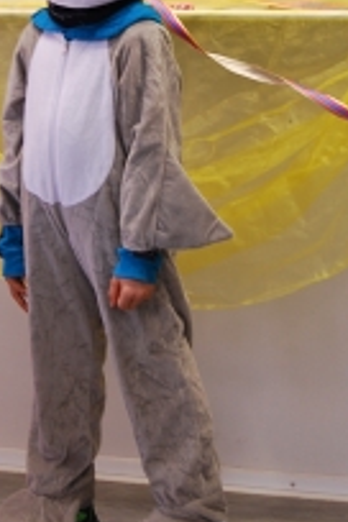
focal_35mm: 126
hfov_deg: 10.9
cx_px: 122
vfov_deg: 16.2
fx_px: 1827
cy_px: 118
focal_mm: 38
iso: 200
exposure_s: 1/30
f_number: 4.8
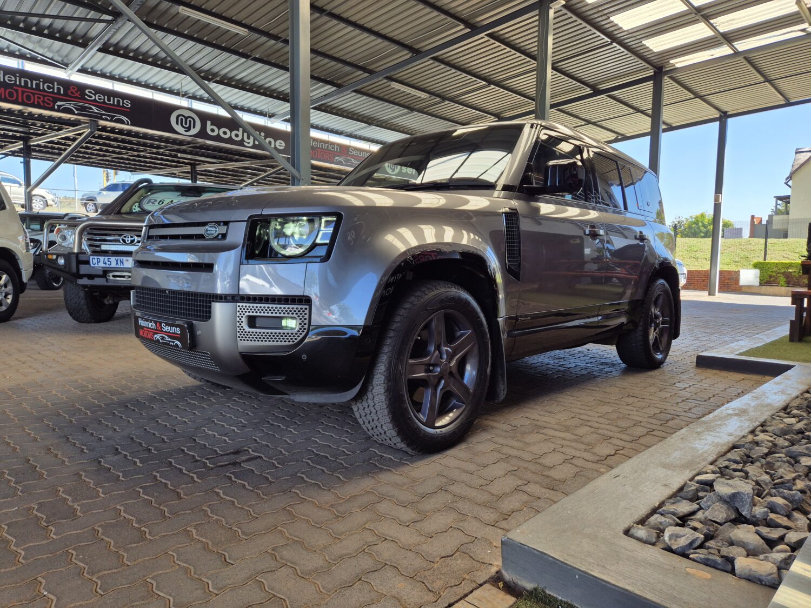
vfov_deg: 58.9
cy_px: 304
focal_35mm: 23
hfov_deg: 73.9
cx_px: 406
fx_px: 539
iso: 40
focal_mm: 5.4
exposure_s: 1/498
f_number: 1.8
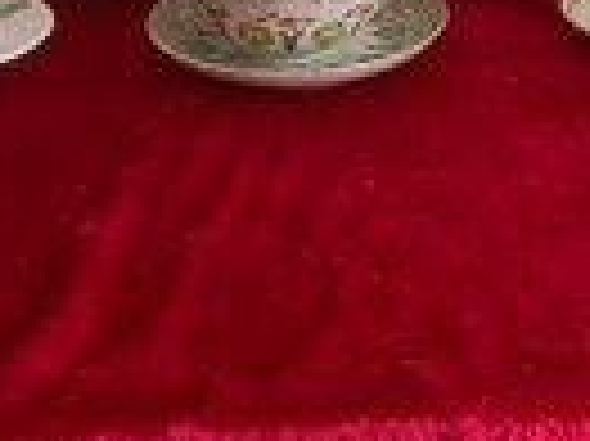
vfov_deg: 17.5
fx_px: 1379
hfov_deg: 23.7
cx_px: 498
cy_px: -65
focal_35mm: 81
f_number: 2.4
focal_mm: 3.3
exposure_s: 1/60
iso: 64
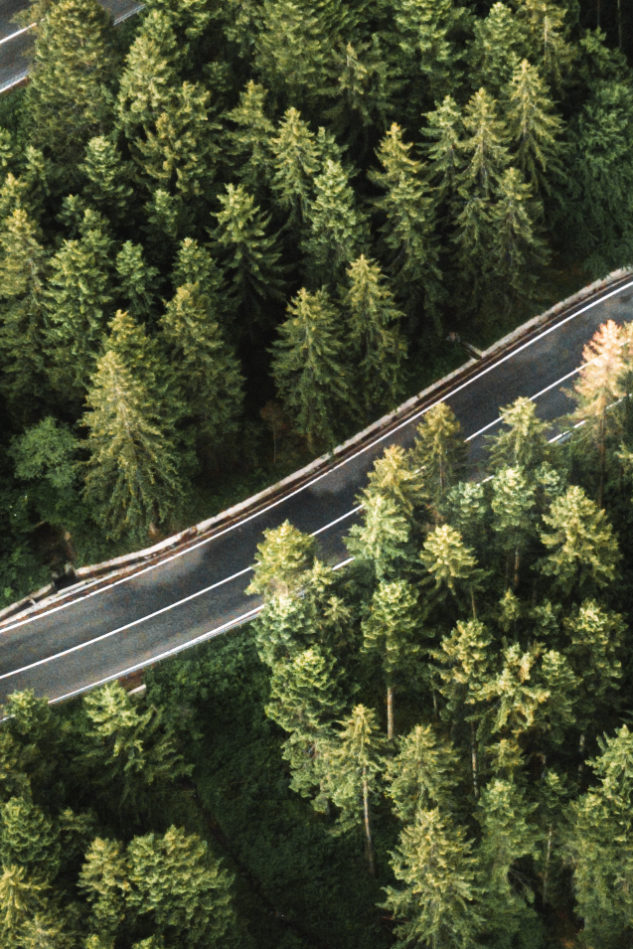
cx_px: 529
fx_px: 2979
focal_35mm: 113
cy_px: 403
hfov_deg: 12.1
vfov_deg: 18.1
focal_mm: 4.73
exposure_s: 1/25
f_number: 2.2
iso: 153
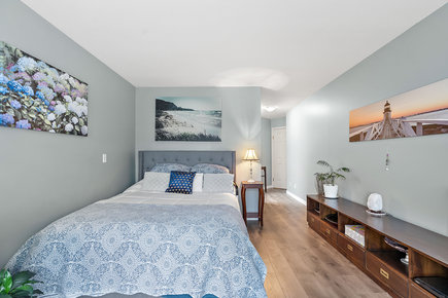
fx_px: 199
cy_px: 149
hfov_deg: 96.7
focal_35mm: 16
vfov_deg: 73.7
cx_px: 224
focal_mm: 16
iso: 320
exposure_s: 1.3
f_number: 7.1
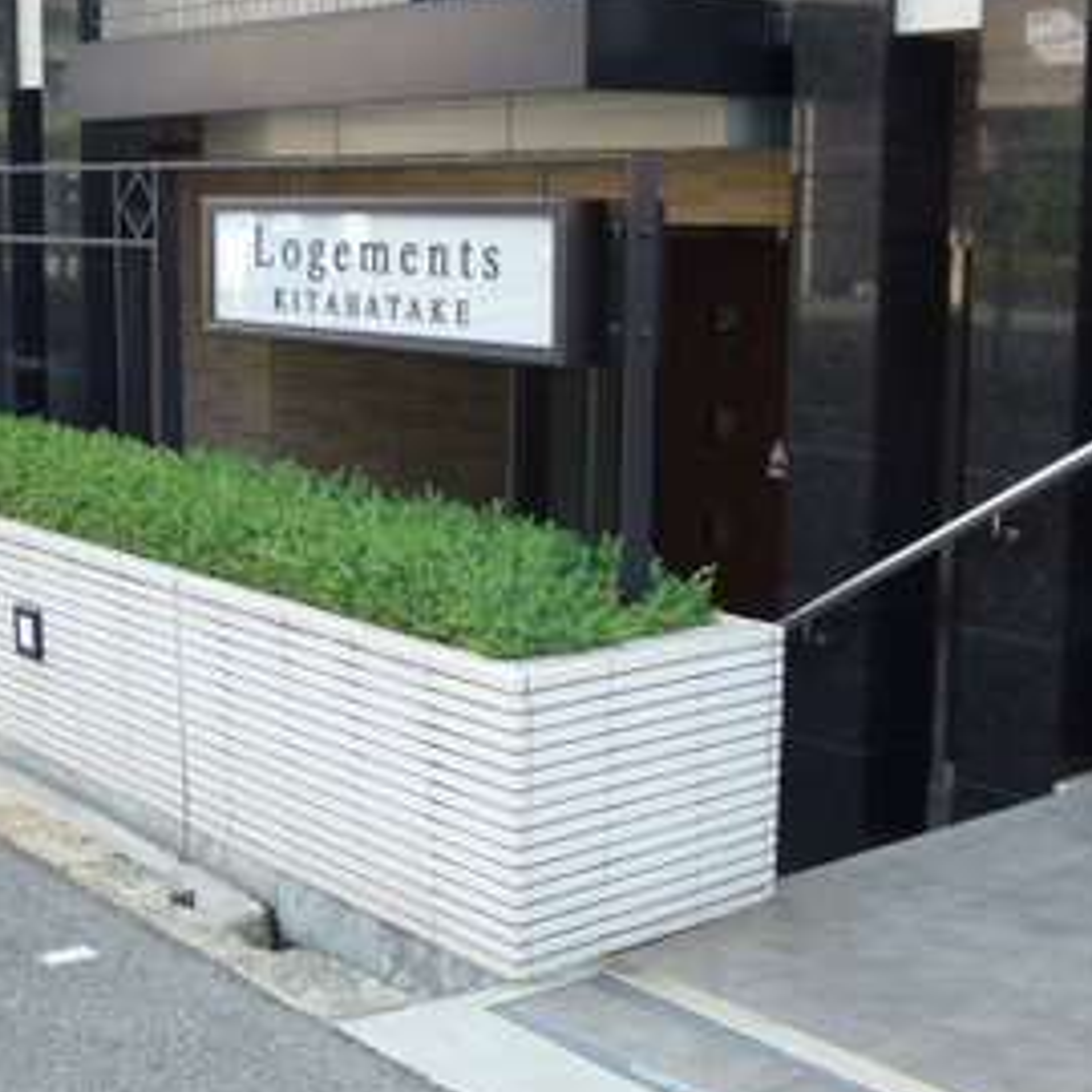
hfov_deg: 29.9
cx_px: 388
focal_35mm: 57
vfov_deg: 30.0
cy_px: 437
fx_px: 2034
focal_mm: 5.1
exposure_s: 1/250
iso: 100
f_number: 2.8
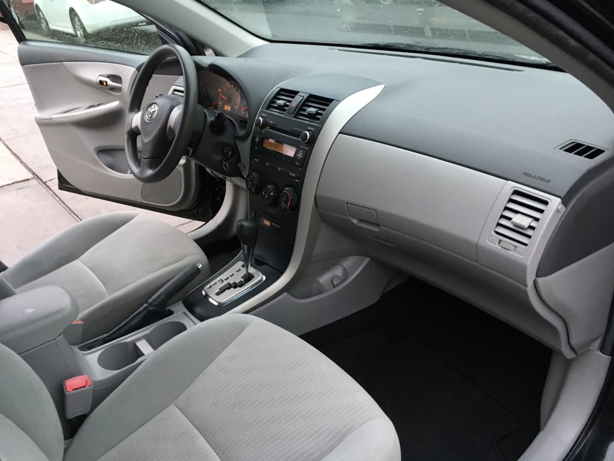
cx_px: 307
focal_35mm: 29
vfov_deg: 48.2
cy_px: 230
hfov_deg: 61.7
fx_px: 514
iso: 125
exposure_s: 1/30
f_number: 2.2
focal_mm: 4.15
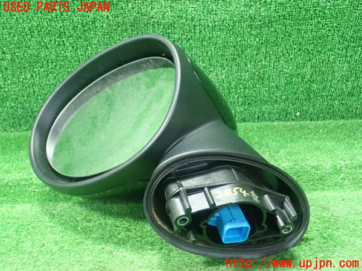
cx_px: 181
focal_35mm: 40
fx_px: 418
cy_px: 136
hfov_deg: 46.8
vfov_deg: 36.0
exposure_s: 1/40
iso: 800
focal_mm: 7.34
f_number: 2.8
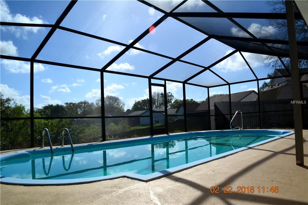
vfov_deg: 47.9
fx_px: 231
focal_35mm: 27
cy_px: 102
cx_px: 154
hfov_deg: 67.4
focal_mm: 18
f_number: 11
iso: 180
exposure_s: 1/500
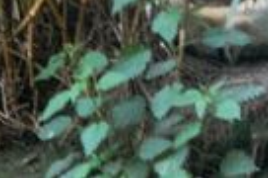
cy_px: -156
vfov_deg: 1.2
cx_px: 430
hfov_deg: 1.8
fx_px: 8385
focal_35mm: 1129
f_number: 5.6
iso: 800
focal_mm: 200
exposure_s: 1/50
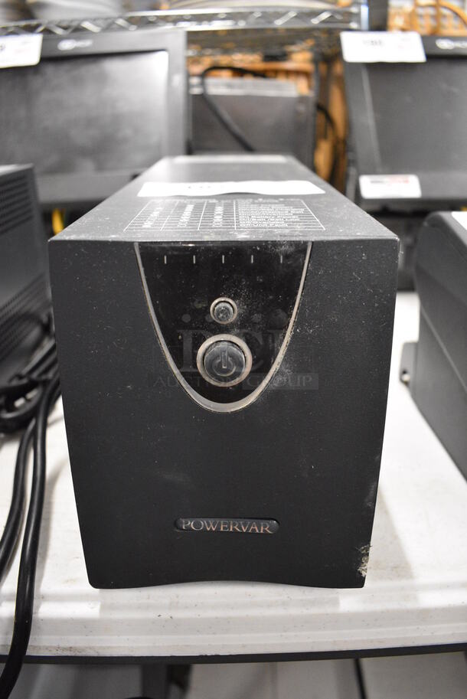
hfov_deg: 48.0
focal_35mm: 27
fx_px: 525
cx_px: 234
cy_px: 350
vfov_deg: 67.3
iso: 3200
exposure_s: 1/60
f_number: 4
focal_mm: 18
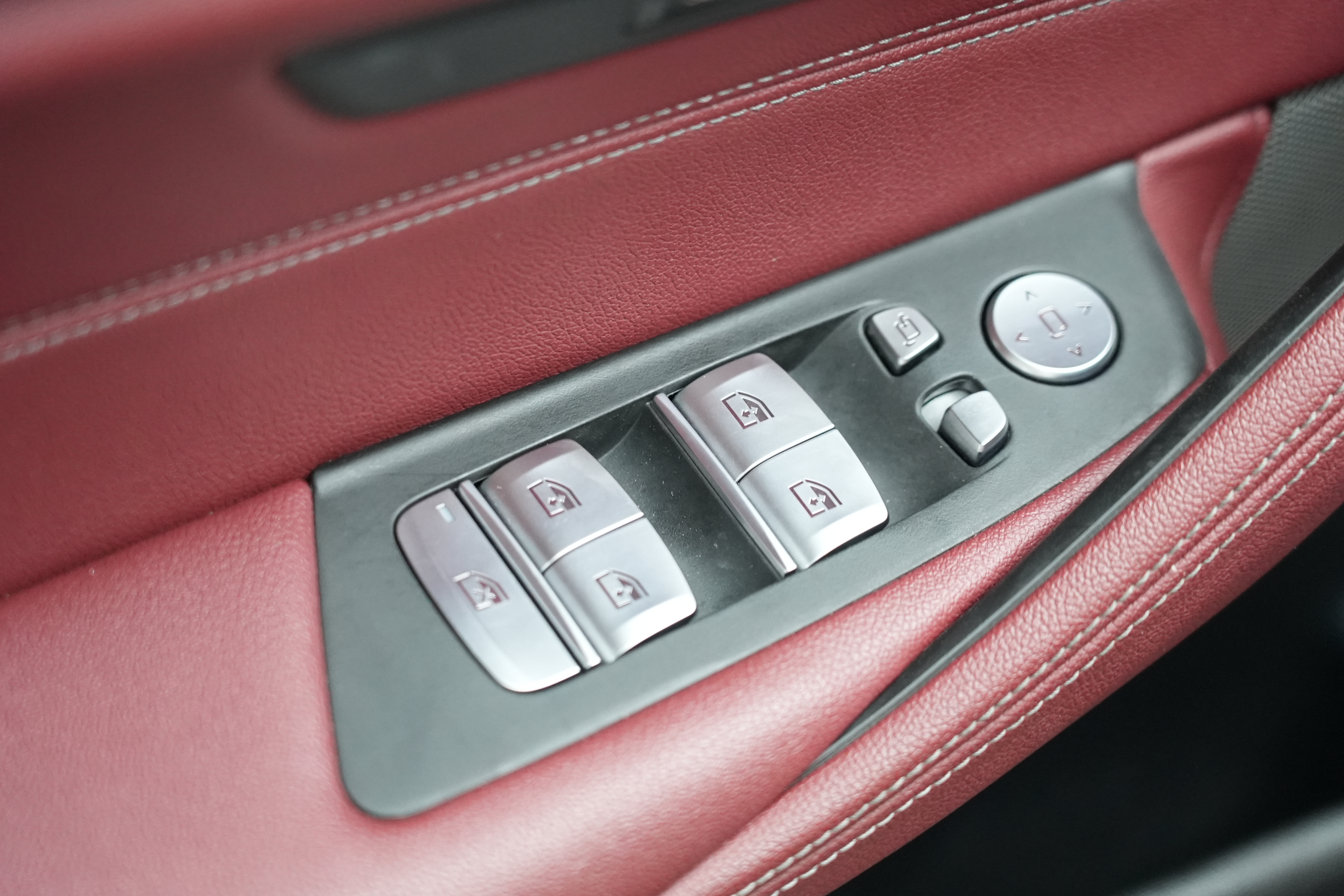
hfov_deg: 19.6
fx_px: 3882
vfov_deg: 13.2
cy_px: 450
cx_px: 677
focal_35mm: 104
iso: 8000
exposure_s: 1/100
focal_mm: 103
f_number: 4
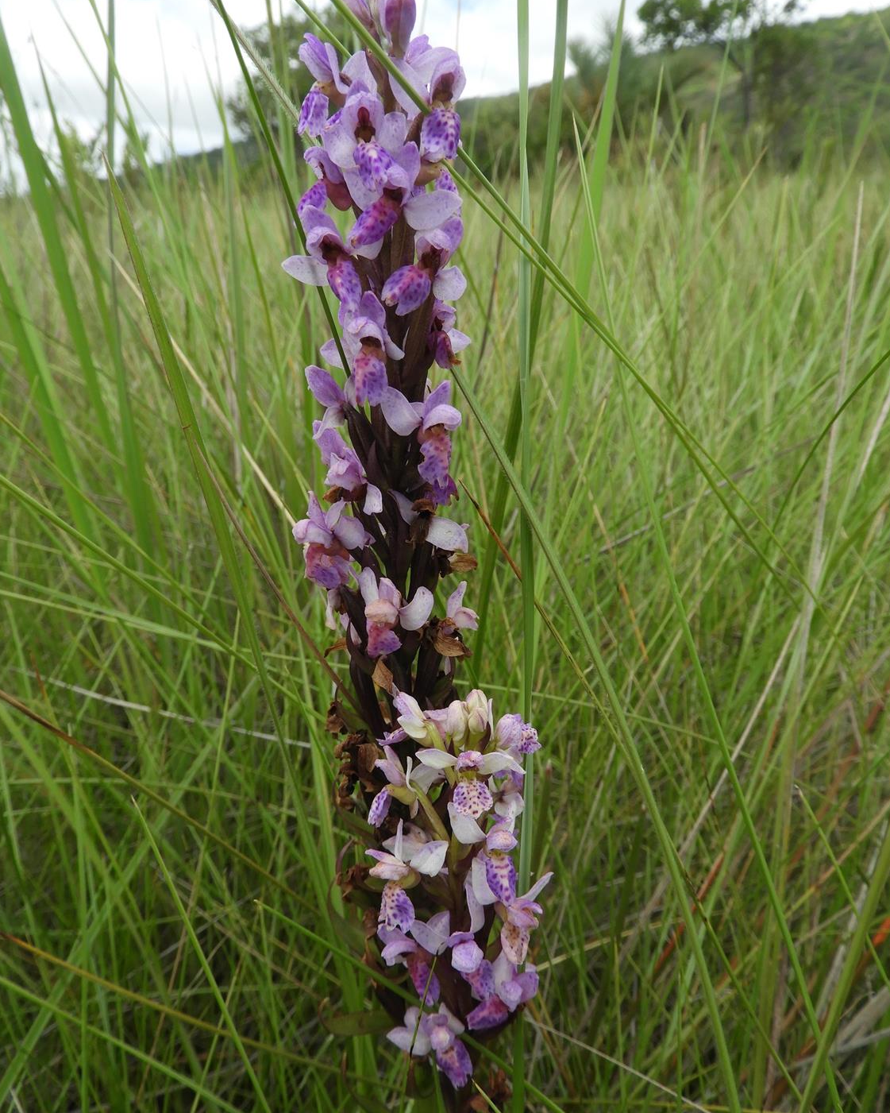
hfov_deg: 54.9
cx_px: 438
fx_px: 856
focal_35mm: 26
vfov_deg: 66.0
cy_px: 561
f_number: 3.3
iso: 100
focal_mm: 4.3
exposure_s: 1/800
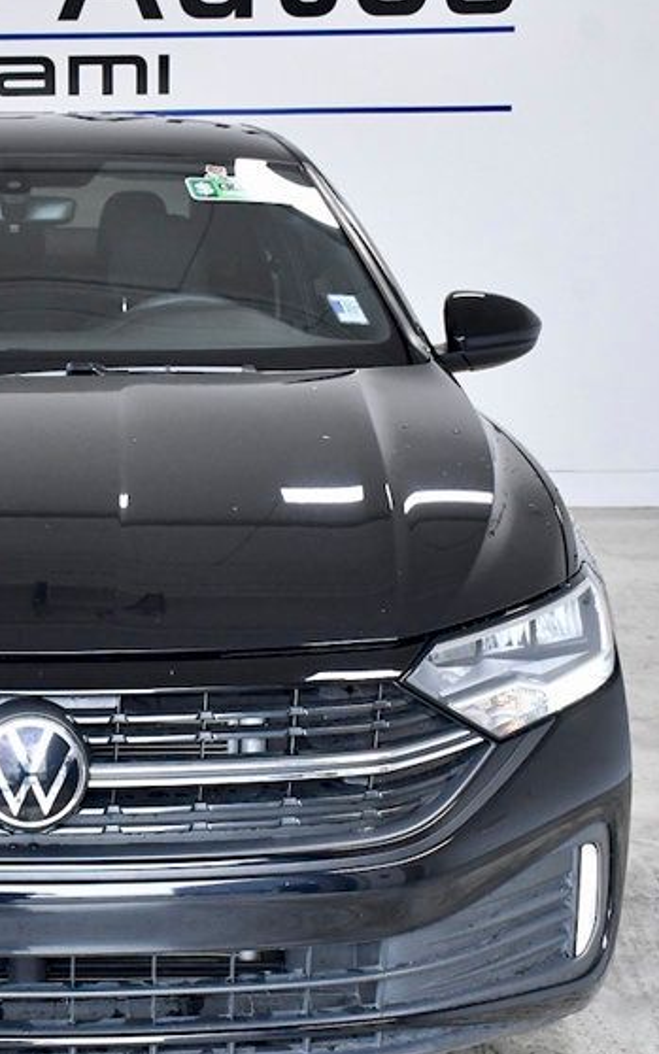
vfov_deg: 28.2
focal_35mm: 73
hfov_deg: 17.5
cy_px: 564
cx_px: 15
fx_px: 2097
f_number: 8
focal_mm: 26
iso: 2500
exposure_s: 1/250
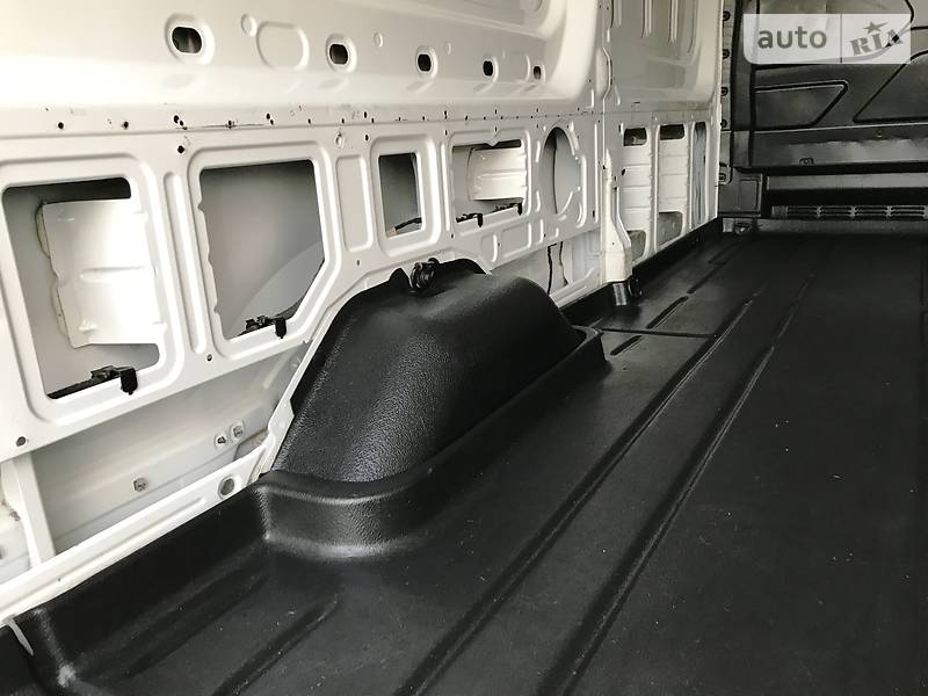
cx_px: 464
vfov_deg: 49.7
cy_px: 348
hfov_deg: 63.4
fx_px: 751
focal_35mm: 28
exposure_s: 1/17
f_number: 1.8
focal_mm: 4
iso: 40
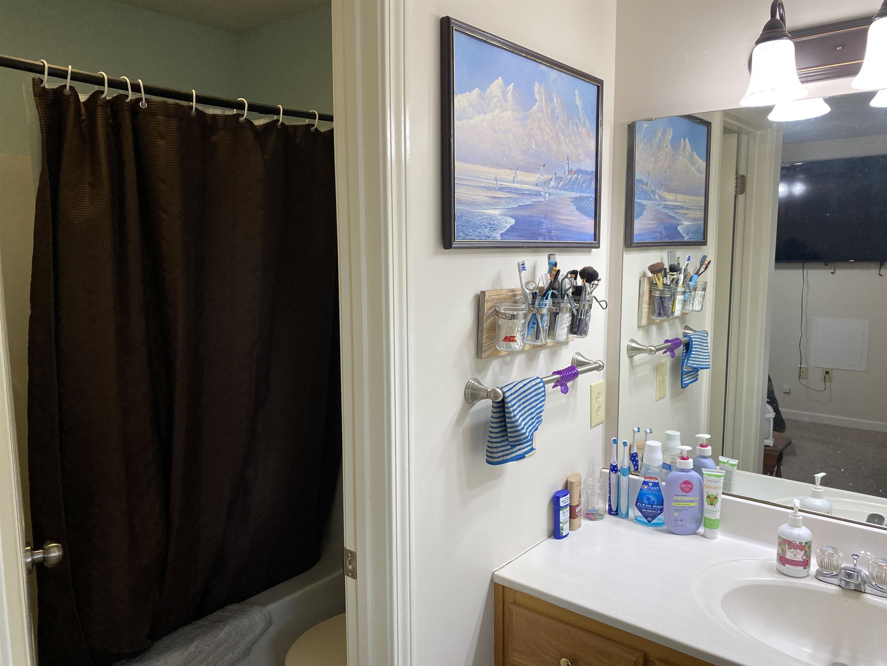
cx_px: 444
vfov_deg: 53.1
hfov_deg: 67.3
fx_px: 666
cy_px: 333
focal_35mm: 26
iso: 125
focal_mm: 4.25
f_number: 1.8
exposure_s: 1/120
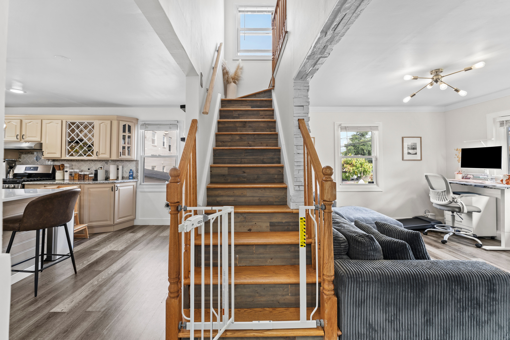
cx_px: 255
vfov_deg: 81.2
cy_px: 170
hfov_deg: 104.3
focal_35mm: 14
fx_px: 198
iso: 200
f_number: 8
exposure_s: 1/1.25
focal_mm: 14
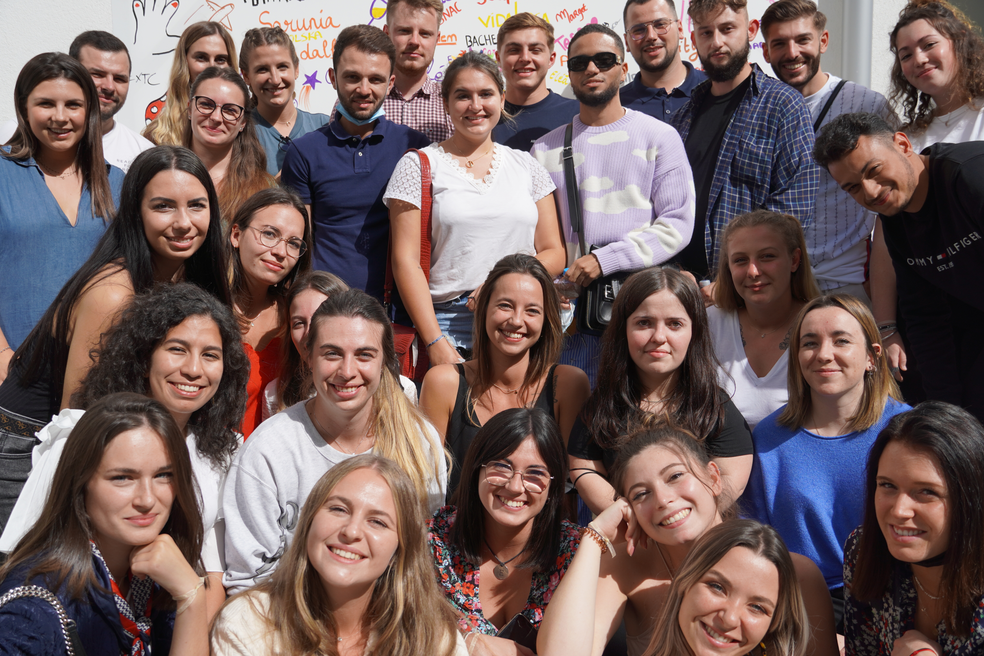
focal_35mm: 40
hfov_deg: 47.9
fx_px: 1107
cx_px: 492
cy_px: 328
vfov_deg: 33.0
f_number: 4.5
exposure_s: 1/1000
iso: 100
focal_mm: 27
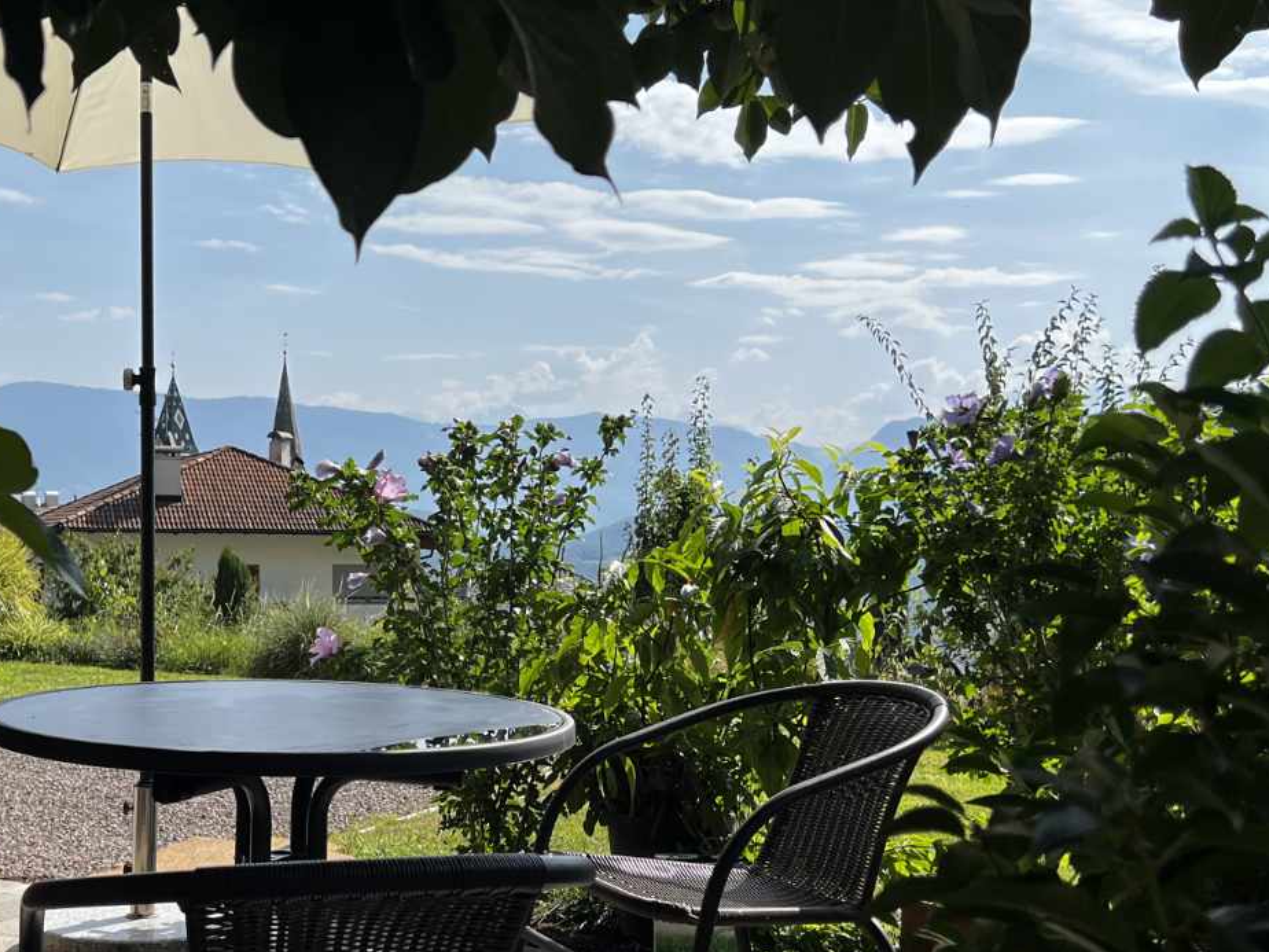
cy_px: 603
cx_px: 398
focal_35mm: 45
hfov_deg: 41.4
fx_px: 1650
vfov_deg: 32.0
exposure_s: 1/4630
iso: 50
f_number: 1.5
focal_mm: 5.7
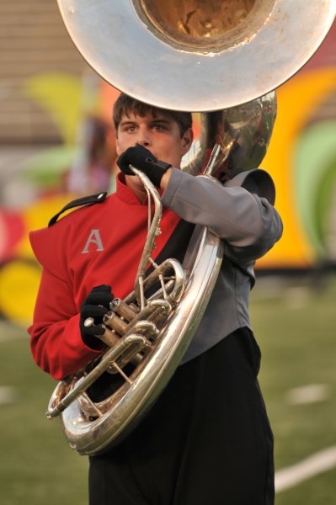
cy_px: 252
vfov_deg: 6.9
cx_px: 168
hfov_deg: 4.6
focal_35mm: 300
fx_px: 4207
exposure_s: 1/200
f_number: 2.8
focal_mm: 200
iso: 200
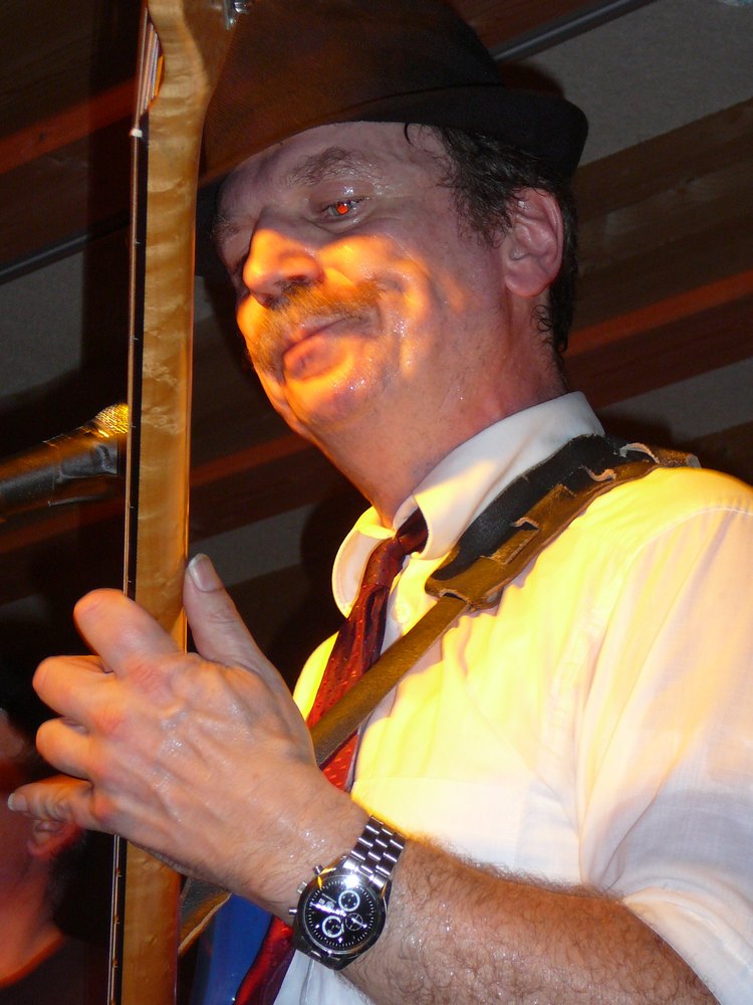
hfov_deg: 14.1
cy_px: 502
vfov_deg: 18.7
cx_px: 376
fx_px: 3045
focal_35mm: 105
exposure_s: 1/30
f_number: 3.9
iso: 160
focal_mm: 15.6
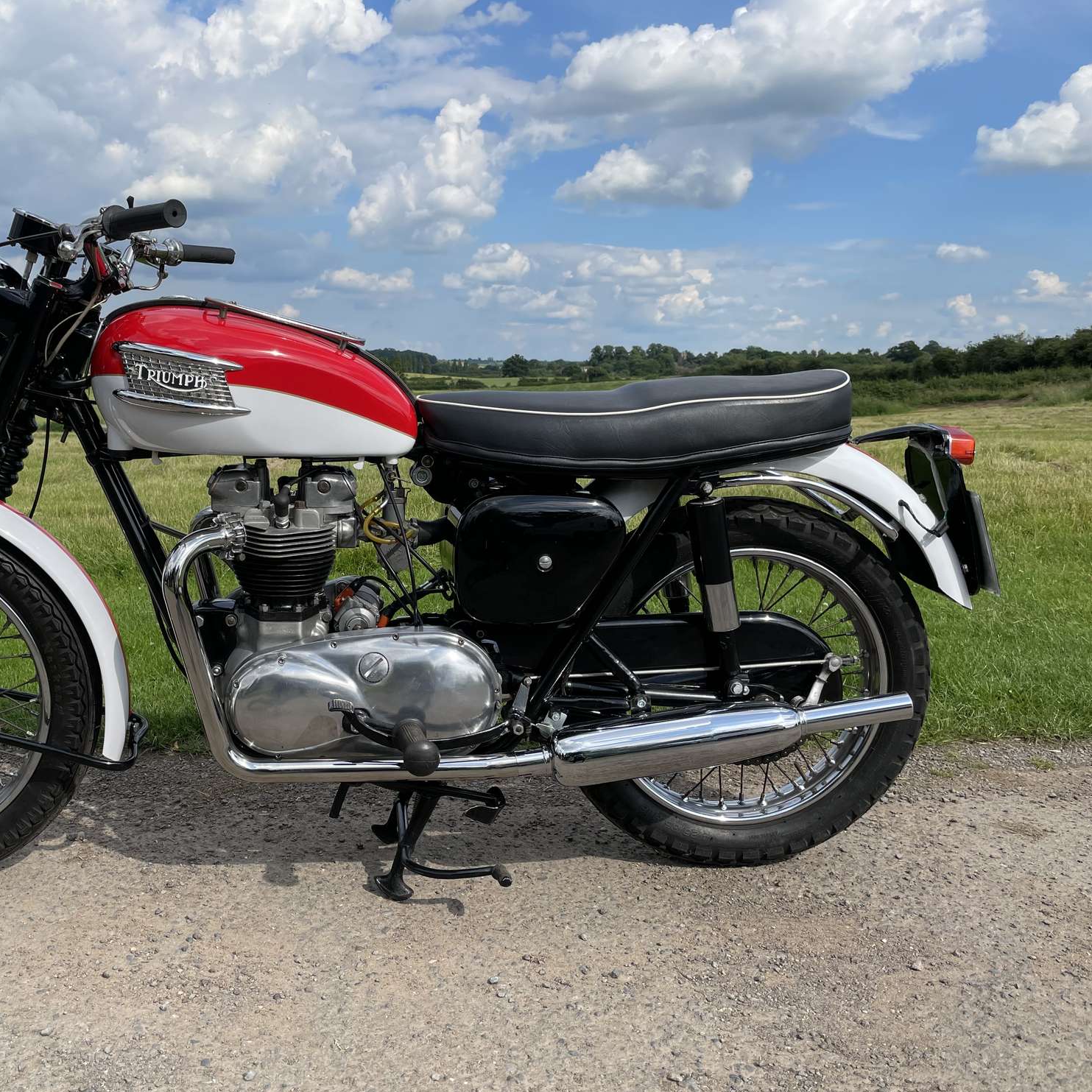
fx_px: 1106
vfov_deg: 52.5
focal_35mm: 31
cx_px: 370
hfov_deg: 51.6
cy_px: 552
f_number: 1.6
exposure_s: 1/3610
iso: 32
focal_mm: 4.2
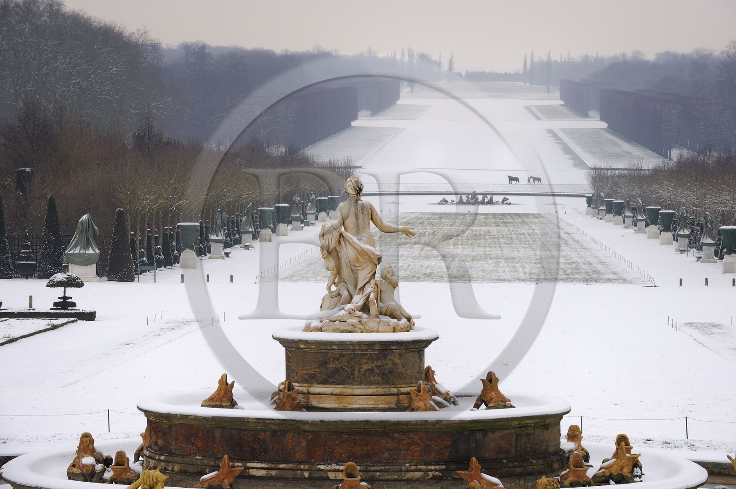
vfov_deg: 9.1
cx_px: 368
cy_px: 244
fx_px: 3064
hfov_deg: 13.7
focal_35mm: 150
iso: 400
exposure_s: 1/160
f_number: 10
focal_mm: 150
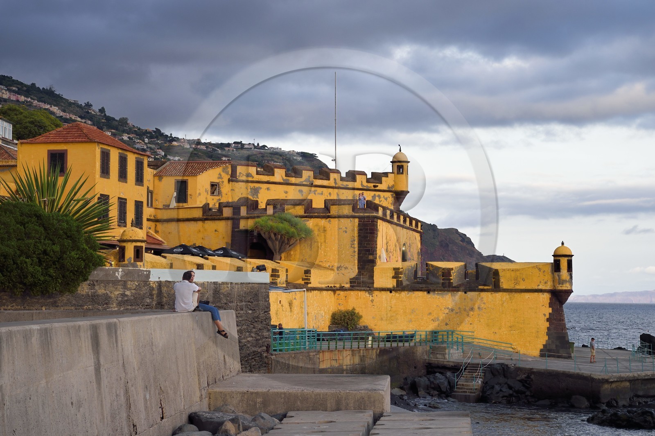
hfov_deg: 28.9
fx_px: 1273
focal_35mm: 70
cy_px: 218
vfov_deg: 19.4
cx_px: 328
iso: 400
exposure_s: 1/160
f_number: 8
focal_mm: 70
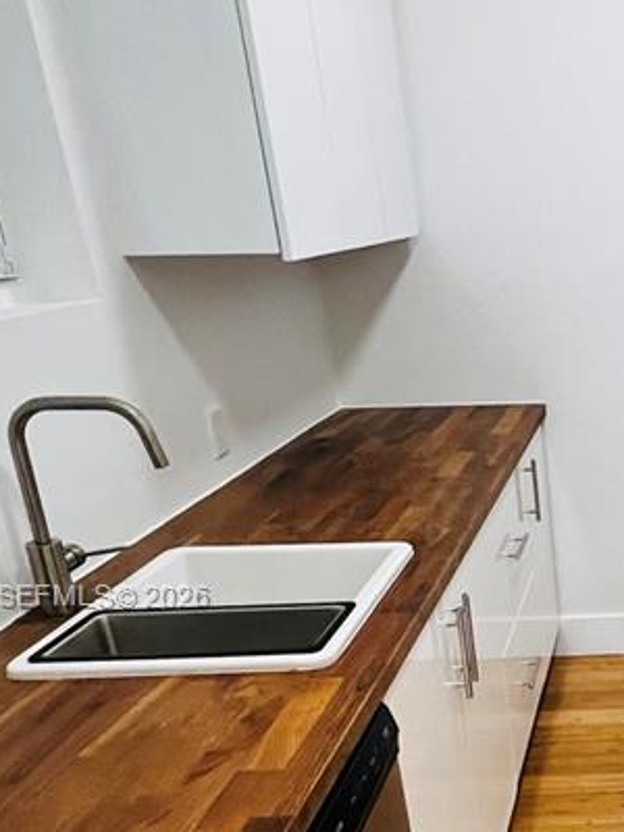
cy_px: 599
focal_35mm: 39
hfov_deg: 30.8
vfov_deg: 46.5
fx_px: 937
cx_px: 759
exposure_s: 1/120
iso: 250
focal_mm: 1.57
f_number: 1.8
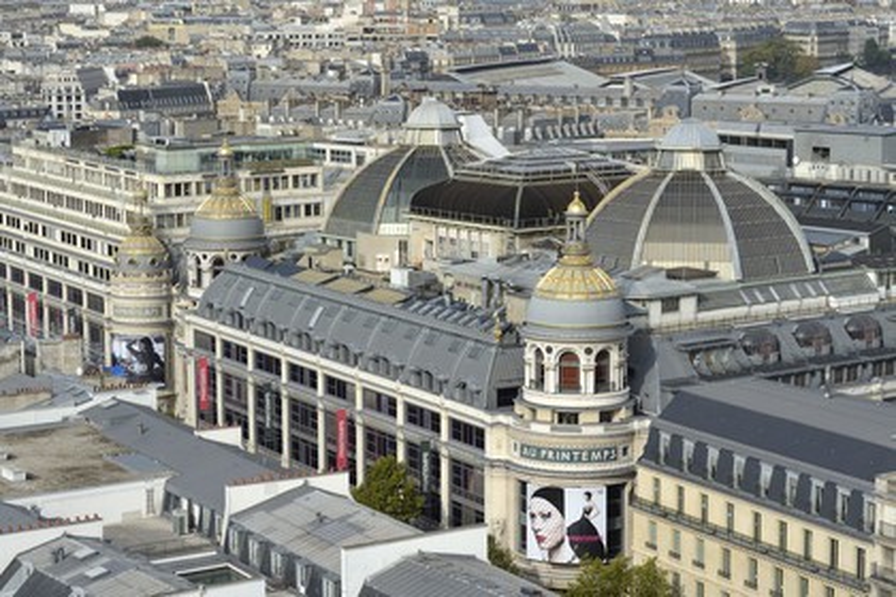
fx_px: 2140
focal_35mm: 86
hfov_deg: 23.6
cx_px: 448
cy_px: 298
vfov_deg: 15.9
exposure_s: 1/320
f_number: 9
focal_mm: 86
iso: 200
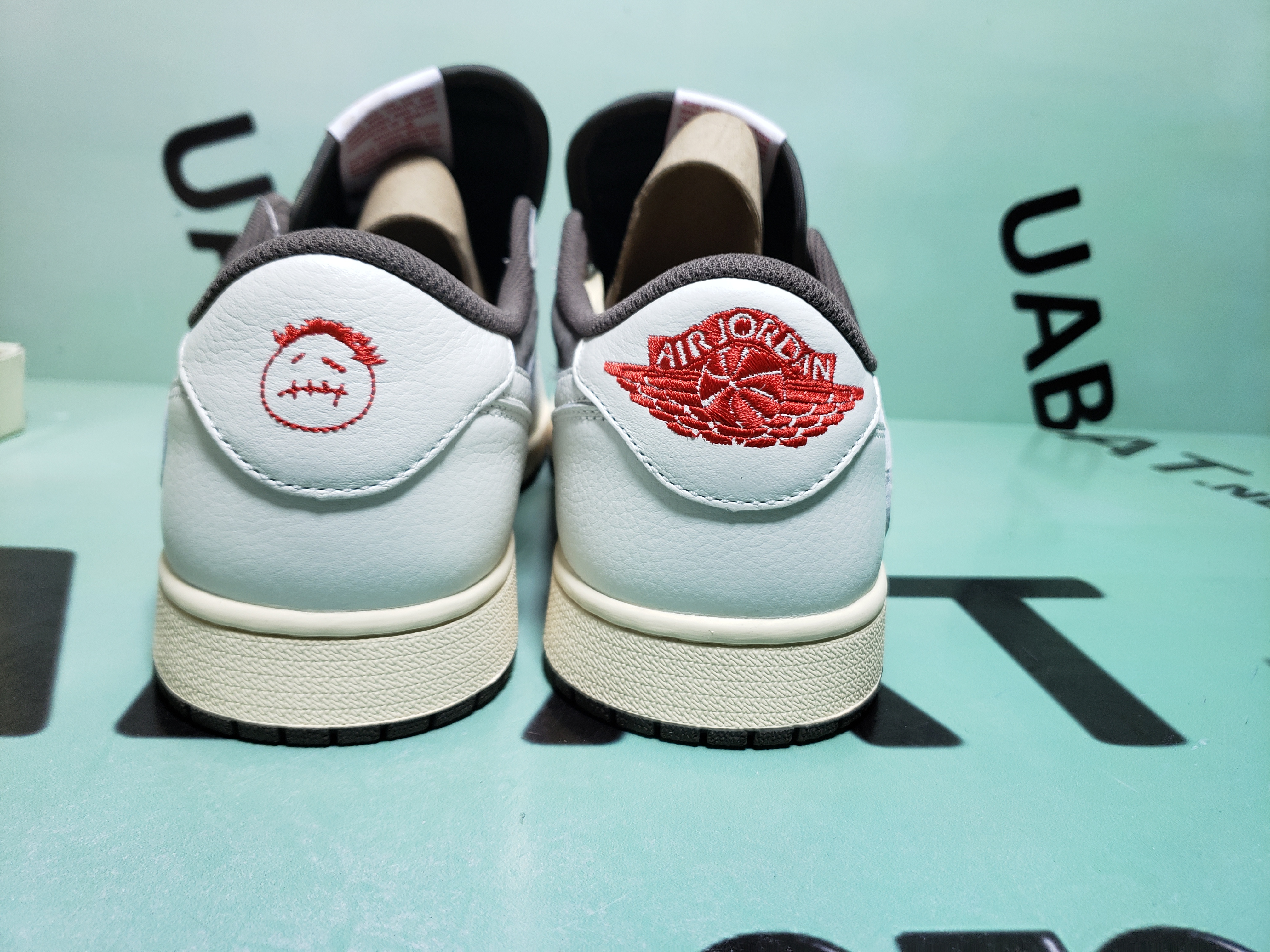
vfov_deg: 53.1
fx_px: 954
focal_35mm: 26
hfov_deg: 67.3
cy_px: 476
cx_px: 635
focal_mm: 4.3
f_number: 1.5
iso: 50
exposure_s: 1/245
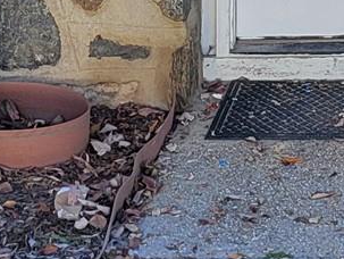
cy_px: -518
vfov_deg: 7.9
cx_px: 455
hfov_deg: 11.8
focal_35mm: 162
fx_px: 1612
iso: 40
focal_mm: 5
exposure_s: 1/424
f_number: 1.8
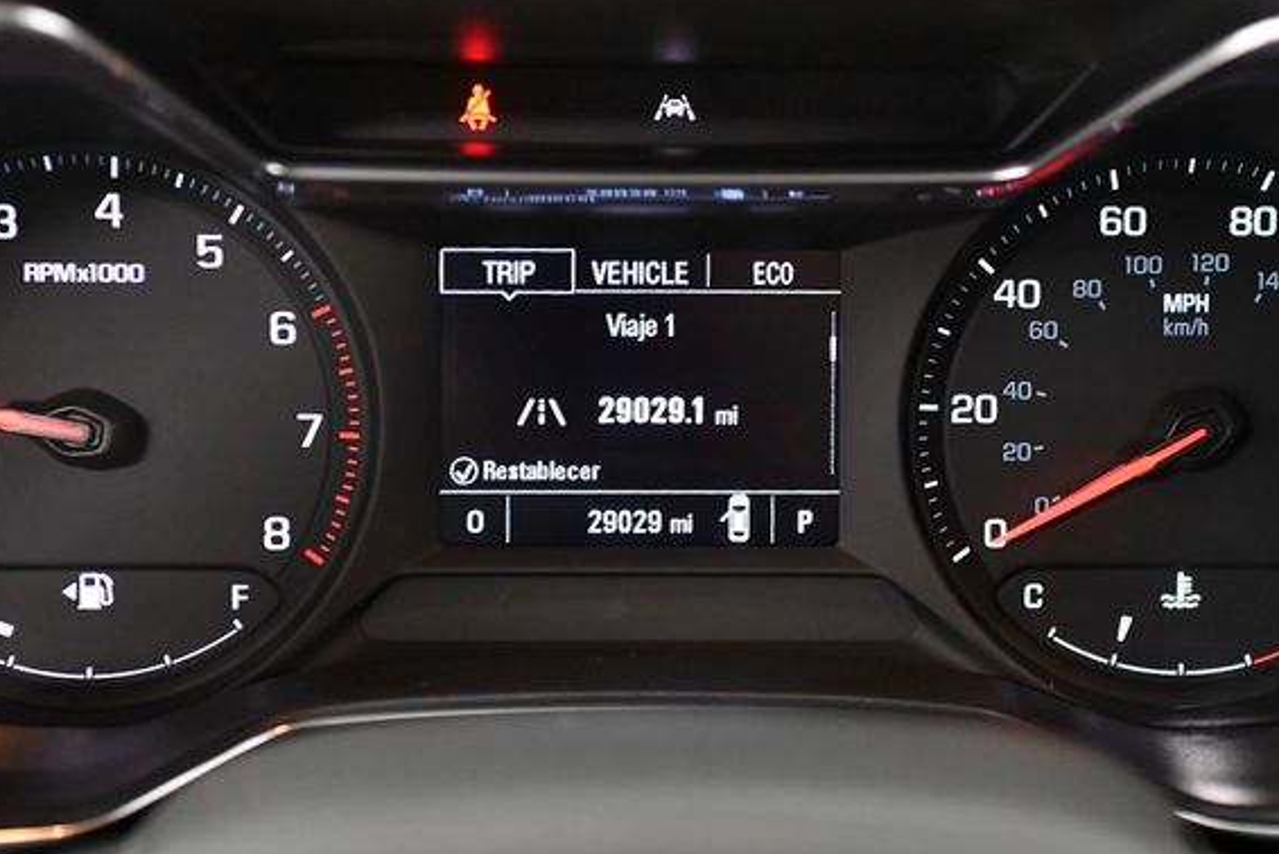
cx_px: 640
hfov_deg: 26.0
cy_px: 399
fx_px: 2772
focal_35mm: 78
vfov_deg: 17.5
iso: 2500
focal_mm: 46
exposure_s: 1/160
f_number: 3.5
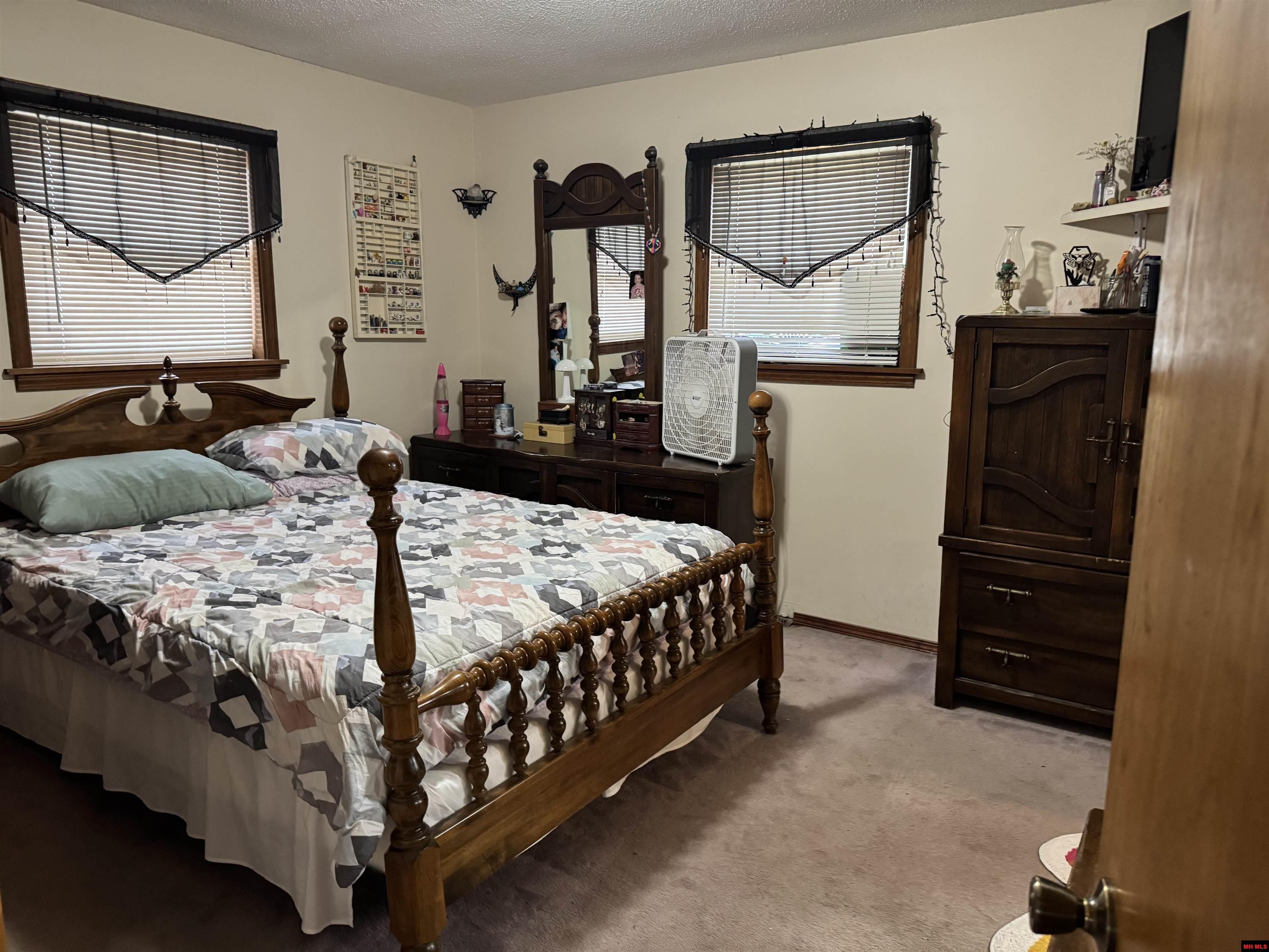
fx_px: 880
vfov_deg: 56.8
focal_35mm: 24
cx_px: 634
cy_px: 476
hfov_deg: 71.6
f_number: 1.78
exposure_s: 1/60
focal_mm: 6.76
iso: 500
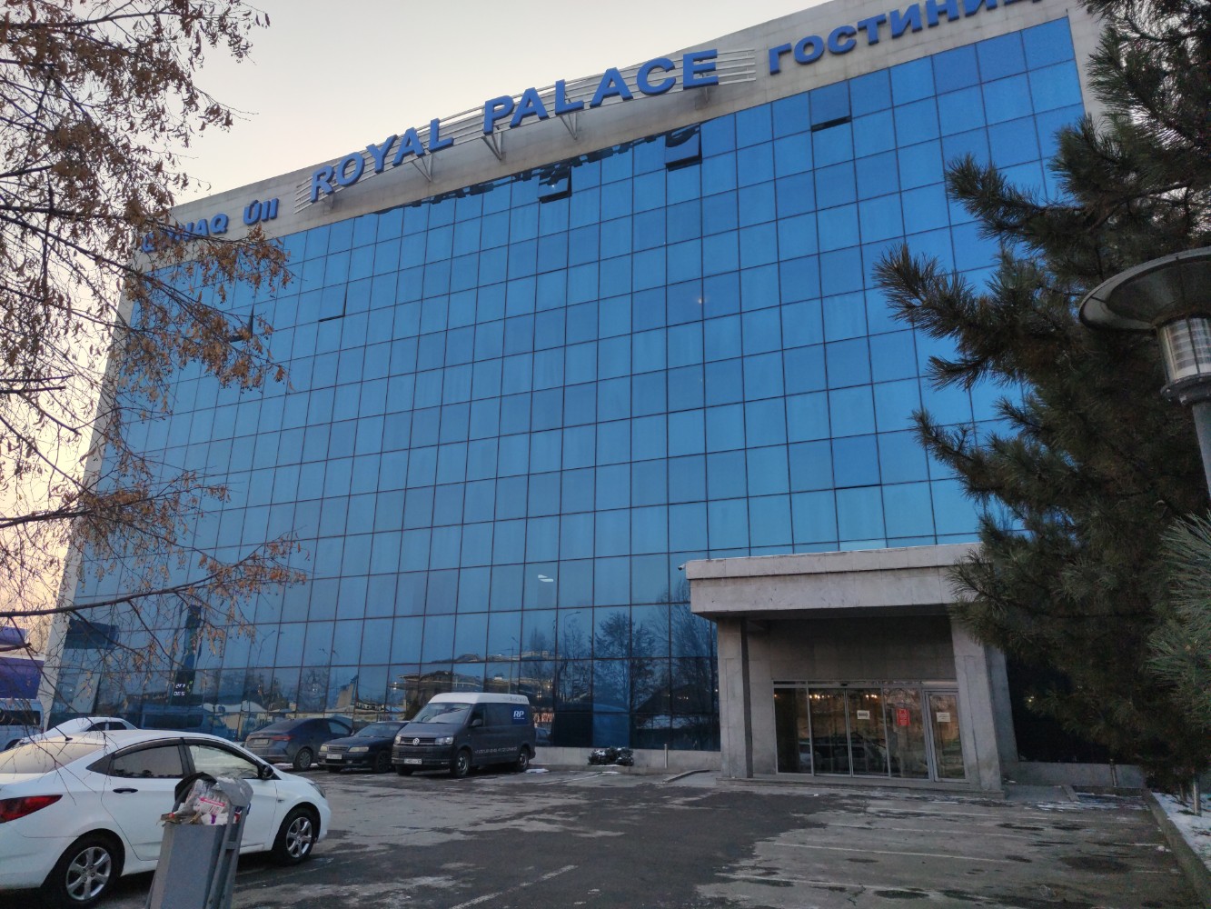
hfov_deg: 71.6
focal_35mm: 24
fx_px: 840
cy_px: 454
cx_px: 606
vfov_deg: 56.8
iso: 100
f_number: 1.69
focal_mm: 6.72
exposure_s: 1/714
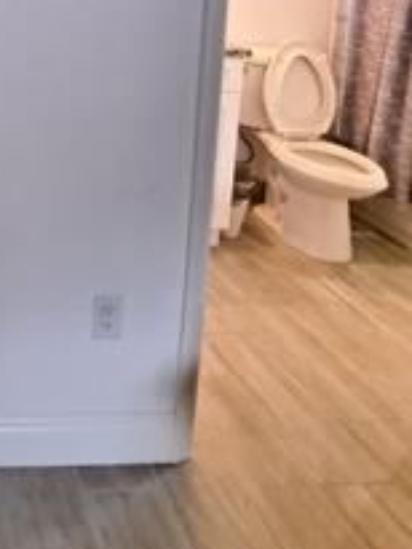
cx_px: -99
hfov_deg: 31.0
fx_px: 602
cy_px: -21
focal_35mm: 38
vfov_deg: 41.4
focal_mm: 1.74
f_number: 2.2
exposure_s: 1/50
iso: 200
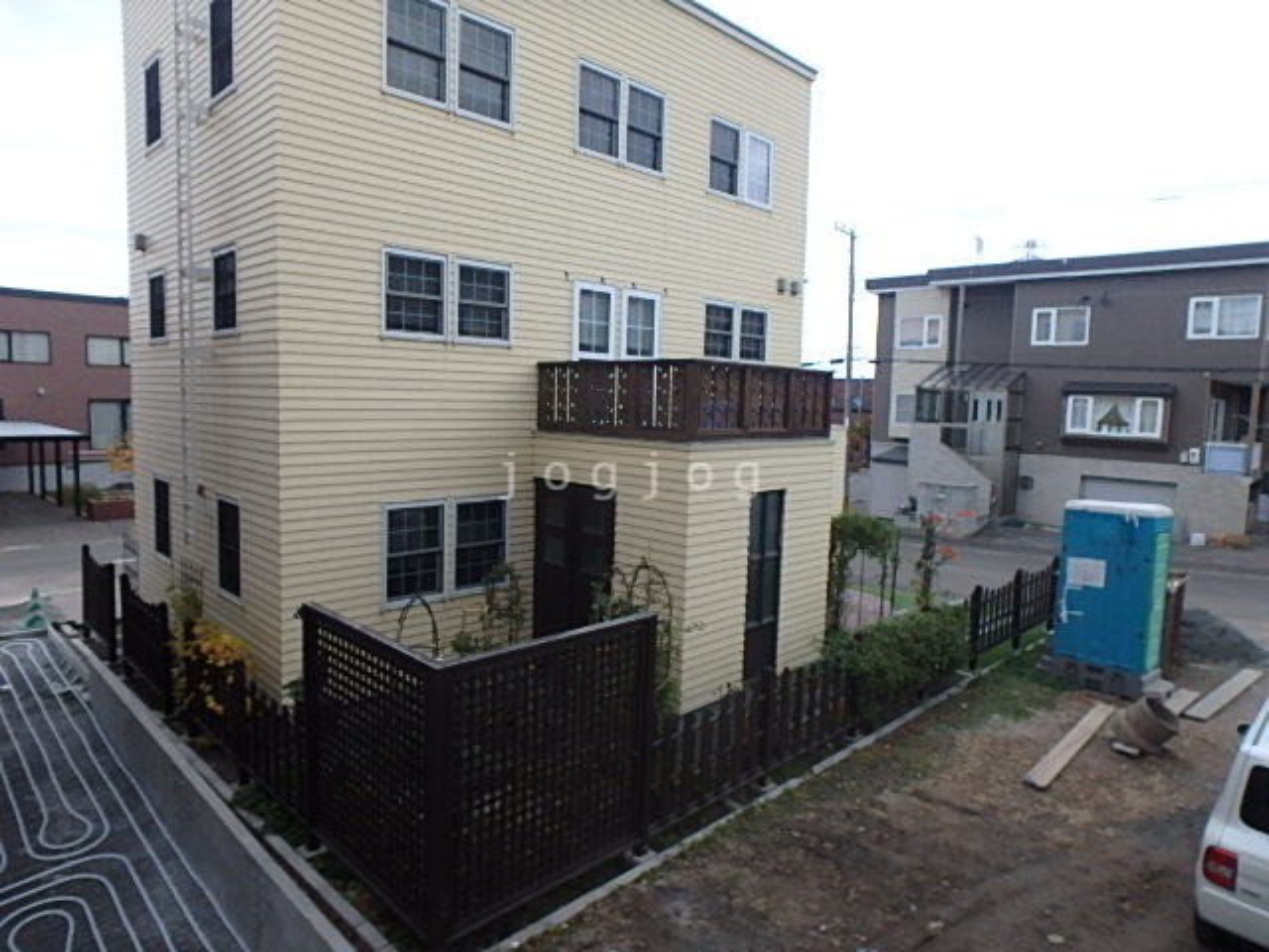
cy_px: 476
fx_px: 770
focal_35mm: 21
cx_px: 634
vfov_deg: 63.4
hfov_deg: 79.0
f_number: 3.5
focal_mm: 3.7
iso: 200
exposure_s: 1/60
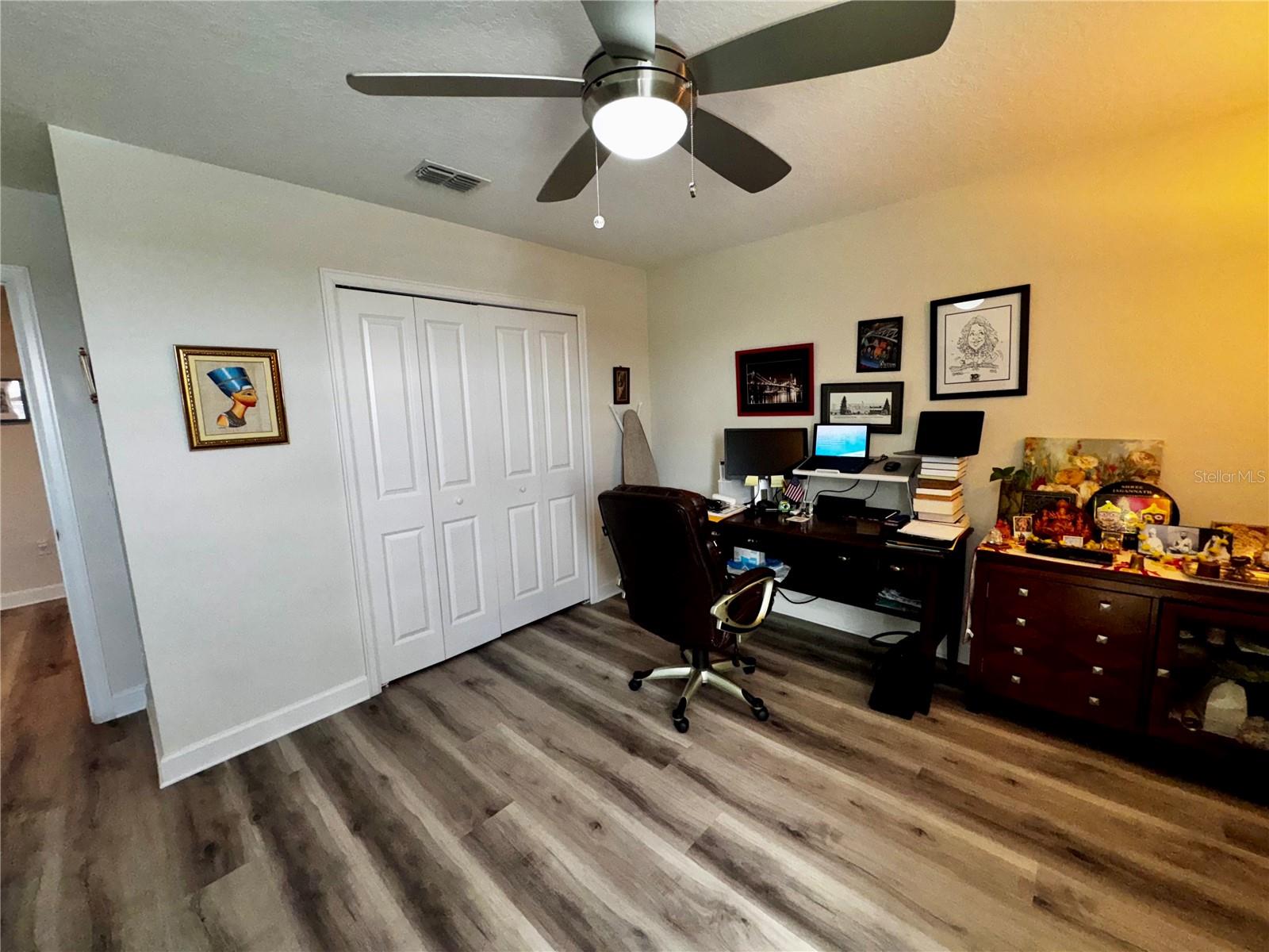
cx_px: 634
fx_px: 513
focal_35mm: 14
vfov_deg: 85.7
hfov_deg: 102.1
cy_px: 476
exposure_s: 1/120
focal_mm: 2.22
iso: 160
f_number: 2.2
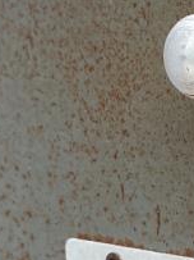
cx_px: 288
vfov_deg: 15.0
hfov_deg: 10.9
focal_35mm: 131
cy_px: 202
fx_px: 980
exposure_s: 1/111
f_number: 2.4
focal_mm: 4.3
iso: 50
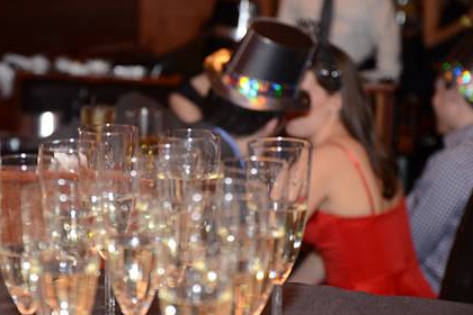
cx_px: 171
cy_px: 168
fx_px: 1288
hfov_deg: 20.8
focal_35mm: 98
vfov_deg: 14.0
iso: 1250
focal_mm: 50
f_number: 2.8
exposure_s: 1/30
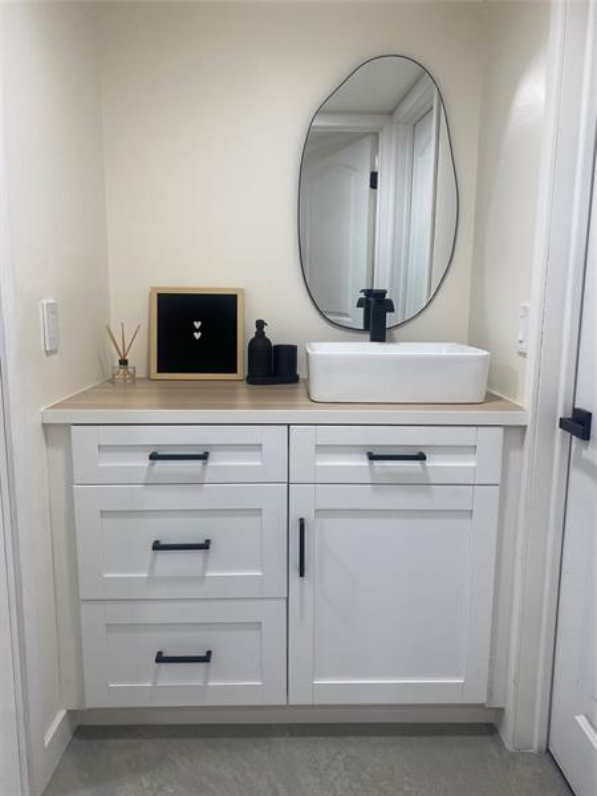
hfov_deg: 53.1
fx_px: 598
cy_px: 398
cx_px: 298
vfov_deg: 67.3
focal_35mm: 26
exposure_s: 1/120
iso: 80
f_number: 1.8
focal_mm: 4.25
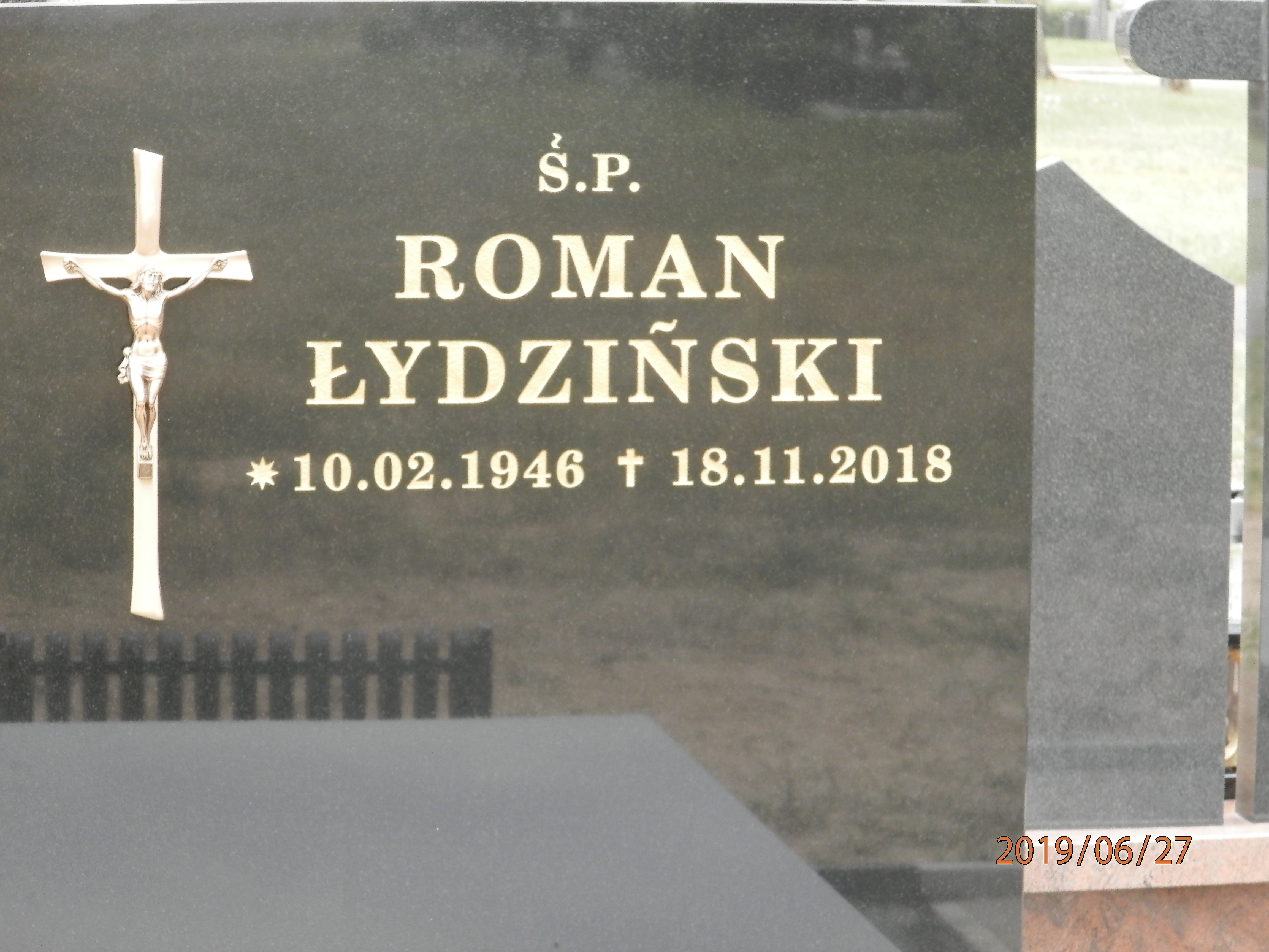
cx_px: 634
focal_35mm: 132
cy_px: 476
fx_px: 4839
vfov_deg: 11.2
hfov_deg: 14.9
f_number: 4.7
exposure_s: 1/100
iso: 200
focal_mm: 23.6
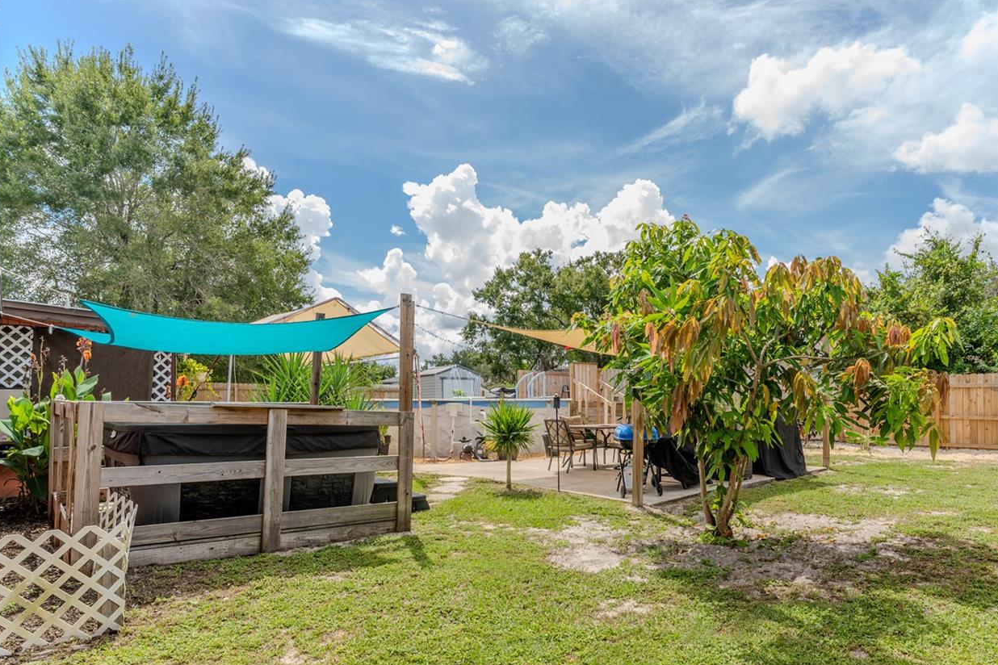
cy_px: 402
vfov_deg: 56.7
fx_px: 610
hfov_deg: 77.5
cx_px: 610
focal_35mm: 22
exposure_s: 1/40
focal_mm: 17
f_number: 8
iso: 100
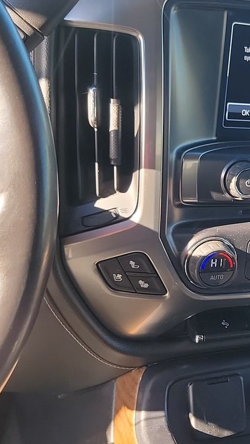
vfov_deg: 36.6
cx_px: 278
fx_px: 672
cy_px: 244
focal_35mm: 57
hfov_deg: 20.1
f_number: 1.8
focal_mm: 6.7
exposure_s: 1/59
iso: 70
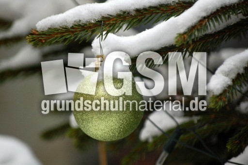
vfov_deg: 4.6
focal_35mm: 300
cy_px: 82
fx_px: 2064
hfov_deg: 6.9
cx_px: 124
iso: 800
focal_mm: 200
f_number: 5.6
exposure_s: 1/40
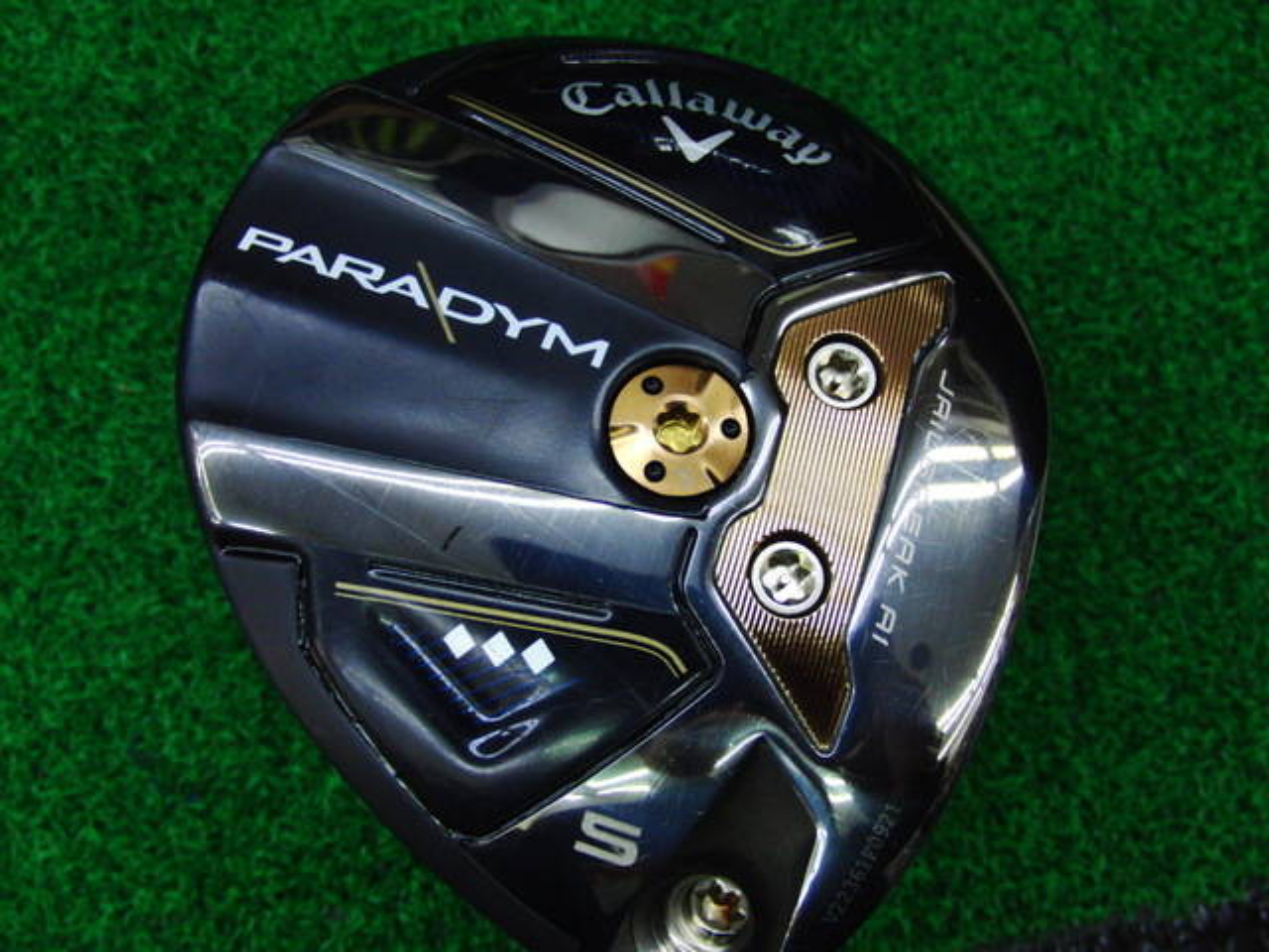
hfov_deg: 50.1
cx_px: 634
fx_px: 1356
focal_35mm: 37
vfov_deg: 38.7
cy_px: 476
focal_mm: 6.42
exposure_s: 1/80
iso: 320
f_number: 3.6
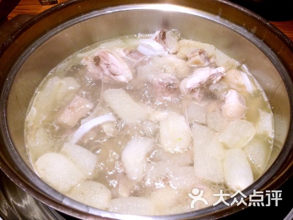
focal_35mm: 29
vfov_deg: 48.2
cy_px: 110
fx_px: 245
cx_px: 146
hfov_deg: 61.7
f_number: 2.2
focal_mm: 4.15
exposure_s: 1/33
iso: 100
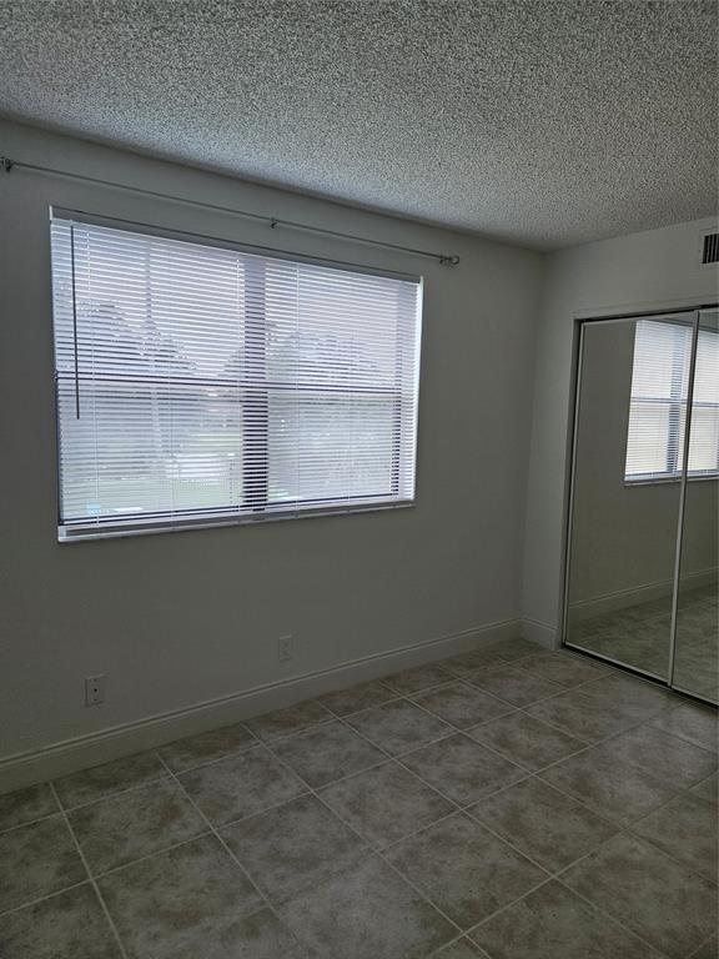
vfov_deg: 73.9
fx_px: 637
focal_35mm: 23
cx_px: 360
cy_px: 480
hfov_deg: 58.9
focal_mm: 5.4
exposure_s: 1/180
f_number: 1.8
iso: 80
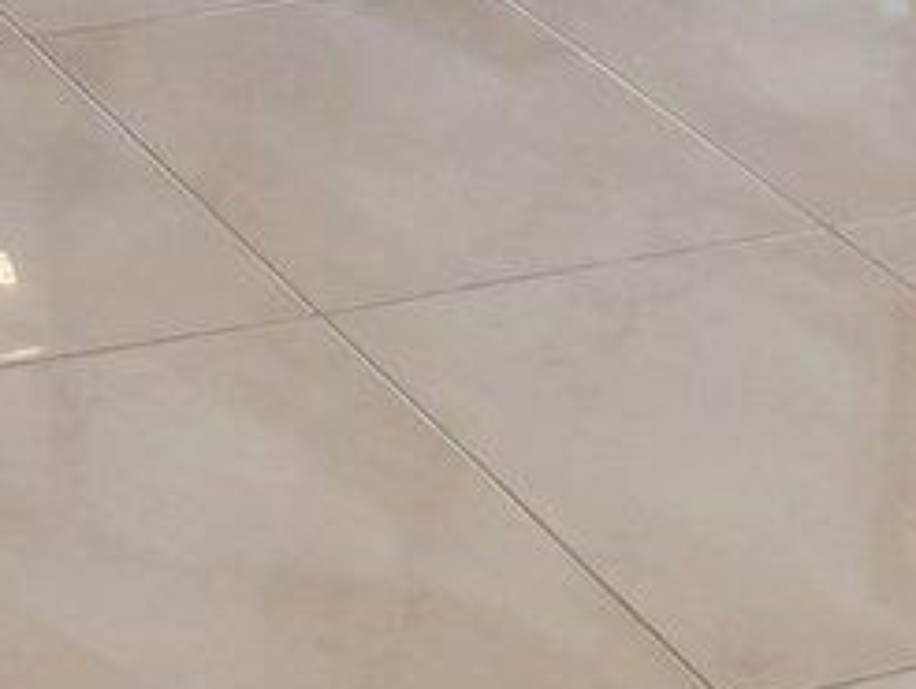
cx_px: -629
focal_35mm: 120
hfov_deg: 14.7
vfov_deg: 9.2
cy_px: -1551
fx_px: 3179
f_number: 8
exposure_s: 1/13
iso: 1000
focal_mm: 10
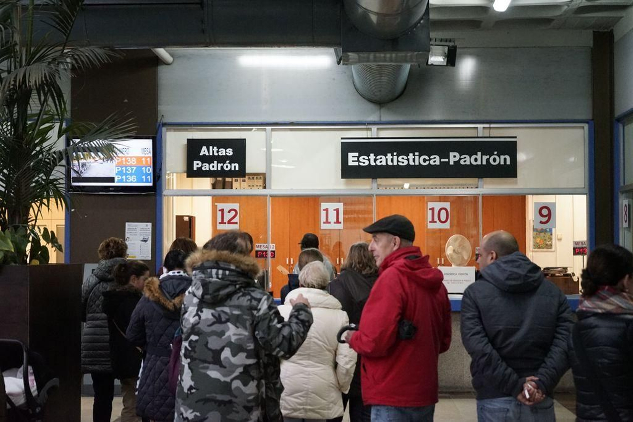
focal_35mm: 70
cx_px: 316
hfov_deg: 28.8
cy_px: 211
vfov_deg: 19.5
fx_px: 1231
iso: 8000
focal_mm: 70
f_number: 5.6
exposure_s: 1/200
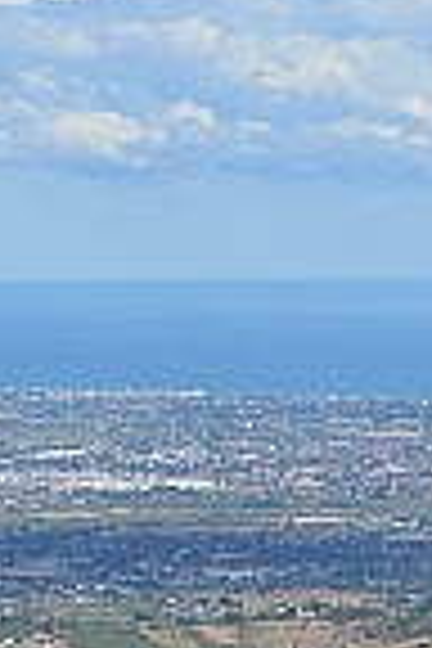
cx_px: 558
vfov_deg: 6.1
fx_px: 6120
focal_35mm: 340
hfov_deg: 4.0
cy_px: 196
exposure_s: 1/1600
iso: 160
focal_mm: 22.7
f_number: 5.6
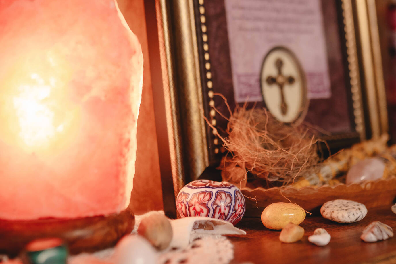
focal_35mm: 65
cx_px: 230
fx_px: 715
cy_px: 105
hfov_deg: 30.9
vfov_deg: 20.9
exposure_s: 1/50
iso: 400
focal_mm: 35
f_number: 1.8
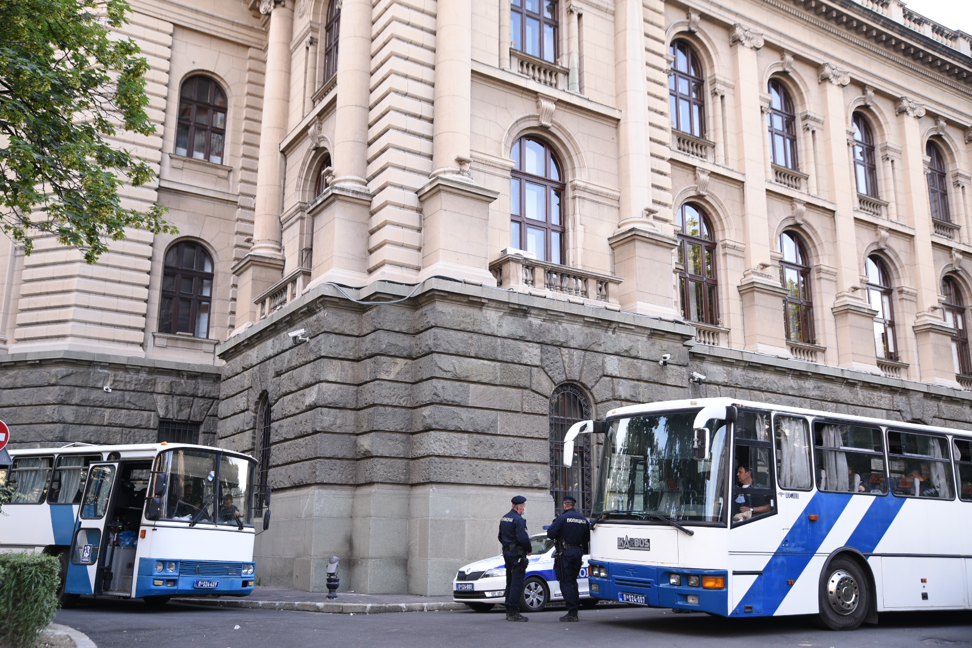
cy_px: 324
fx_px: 945
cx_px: 486
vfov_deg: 37.9
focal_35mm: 35
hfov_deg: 54.4
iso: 400
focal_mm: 35
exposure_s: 1/250
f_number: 4
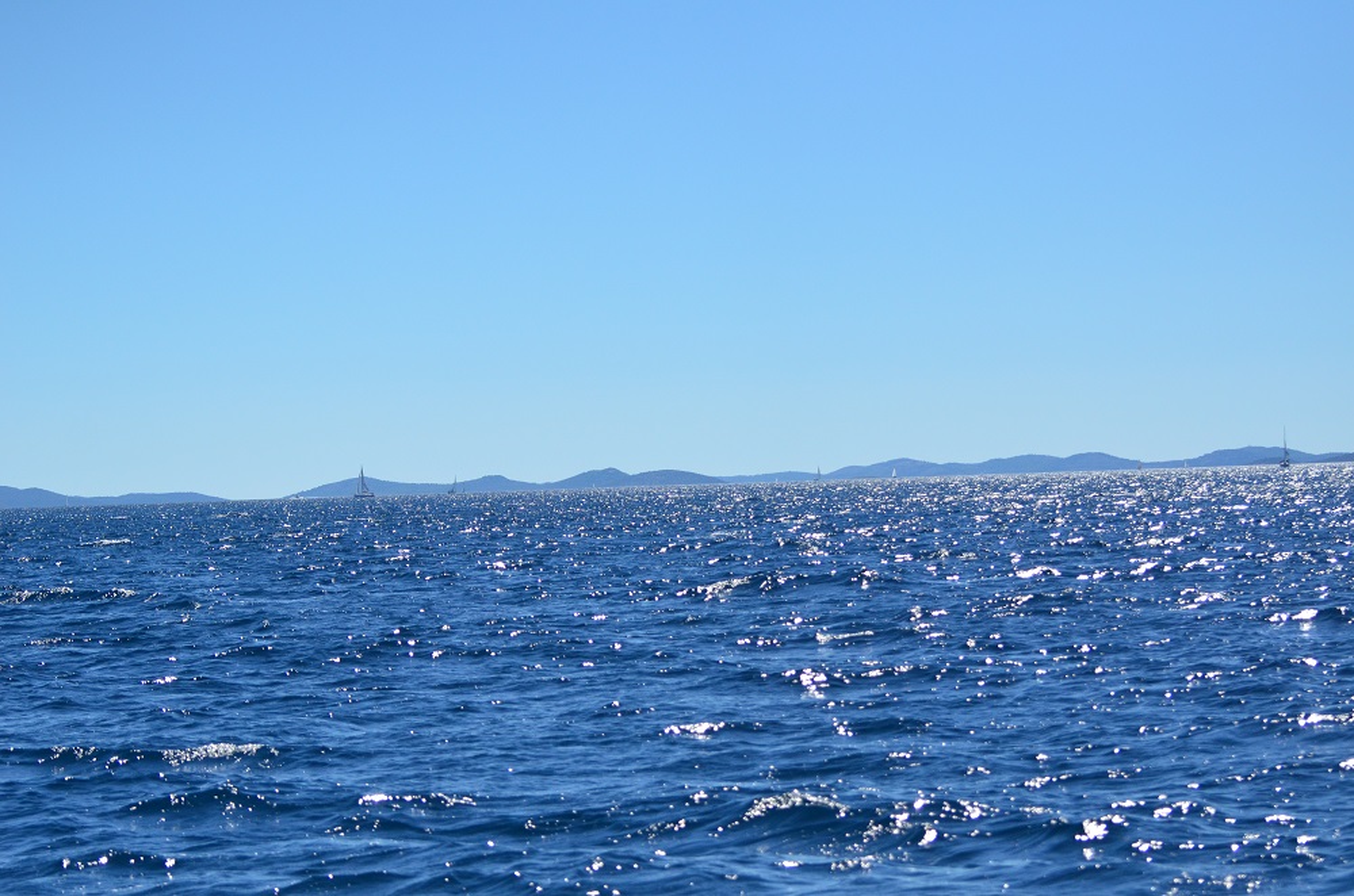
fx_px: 3940
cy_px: 448
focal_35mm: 105
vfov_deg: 13.0
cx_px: 677
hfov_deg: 19.5
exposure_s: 1/8000
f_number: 4.5
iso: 640
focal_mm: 70
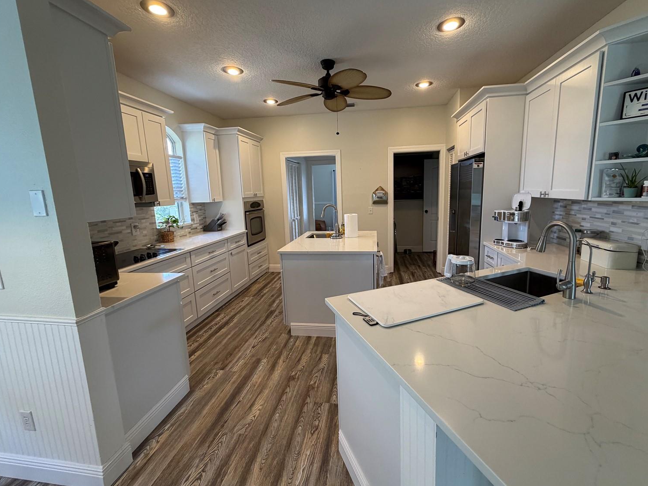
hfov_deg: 98.1
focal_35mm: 15
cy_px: 232
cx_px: 342
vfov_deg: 81.7
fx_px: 281
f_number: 2.2
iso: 160
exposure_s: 1/60
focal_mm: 2.22
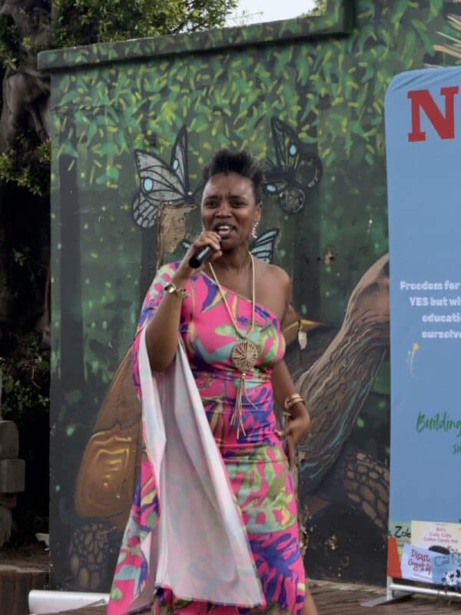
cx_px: 230
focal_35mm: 120
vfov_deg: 16.4
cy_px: 308
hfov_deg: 12.3
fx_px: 2131
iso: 50
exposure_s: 1/305
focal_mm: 15.66
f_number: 2.8
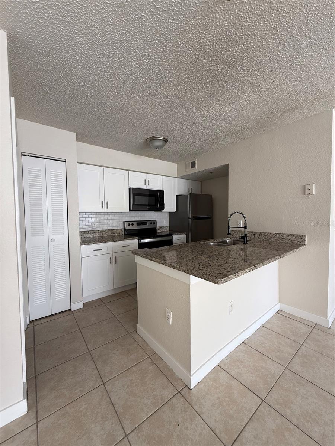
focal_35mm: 14
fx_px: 181
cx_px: 168
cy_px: 223
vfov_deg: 102.1
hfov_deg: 85.7
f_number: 2.2
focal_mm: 2.22
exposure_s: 1/99
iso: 100
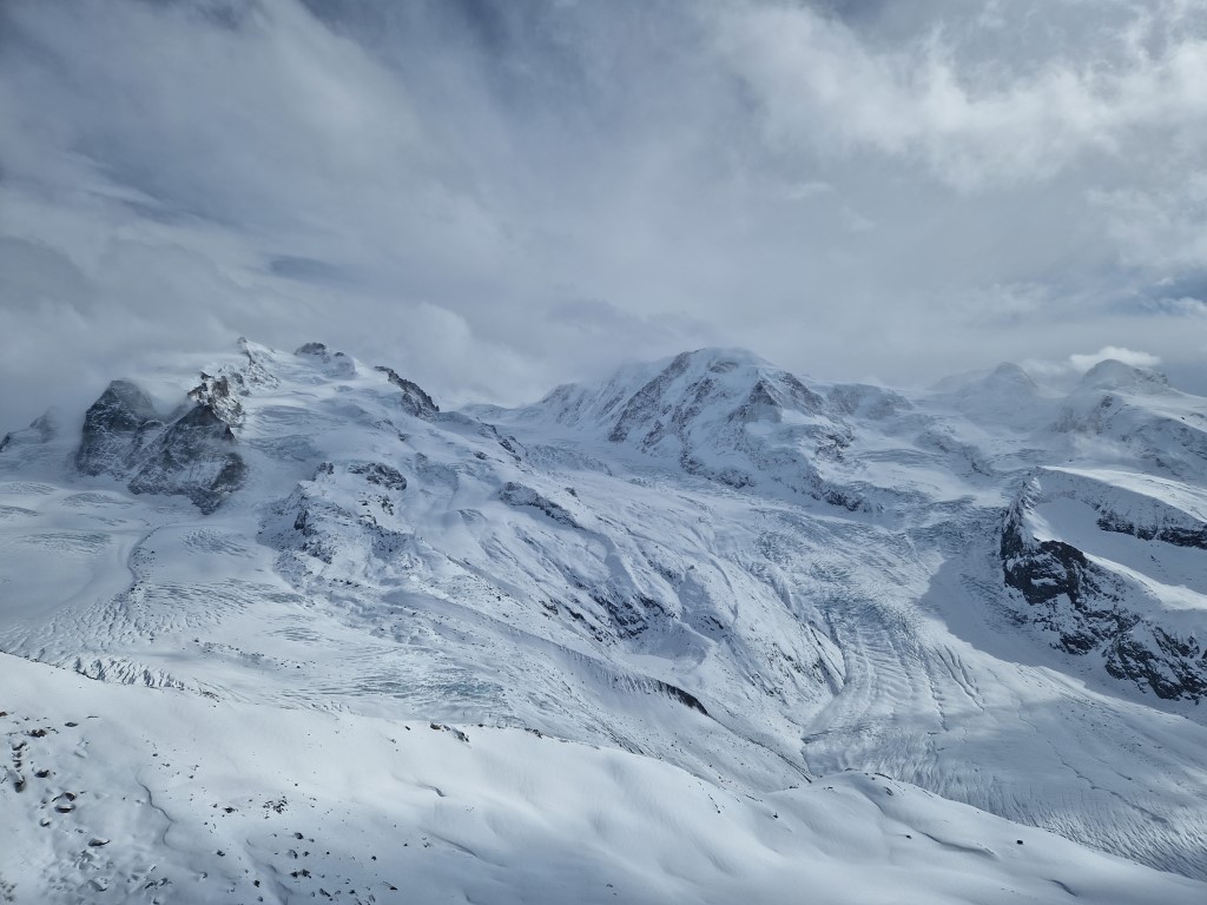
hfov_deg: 73.9
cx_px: 604
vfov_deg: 58.9
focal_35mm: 23
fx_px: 802
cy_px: 452
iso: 50
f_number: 1.8
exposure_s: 1/7760
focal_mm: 5.4
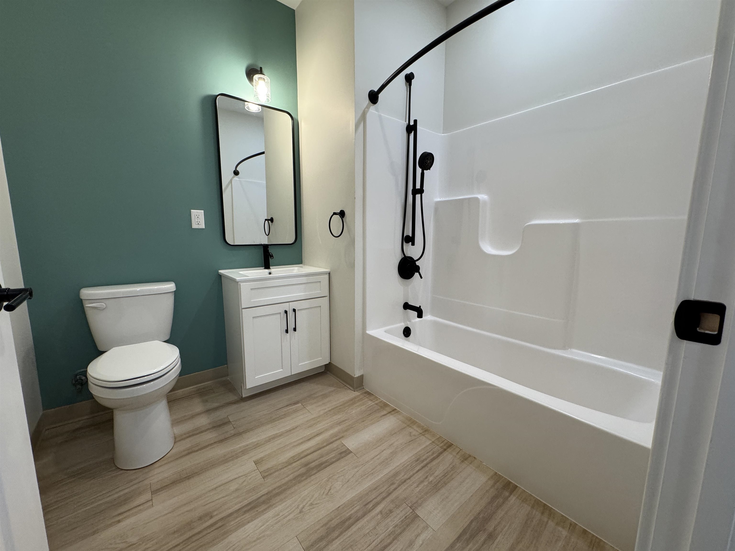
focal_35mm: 14
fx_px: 297
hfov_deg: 102.1
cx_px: 368
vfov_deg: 85.7
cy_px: 276
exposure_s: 1/120
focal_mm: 2.22
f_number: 2.2
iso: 250
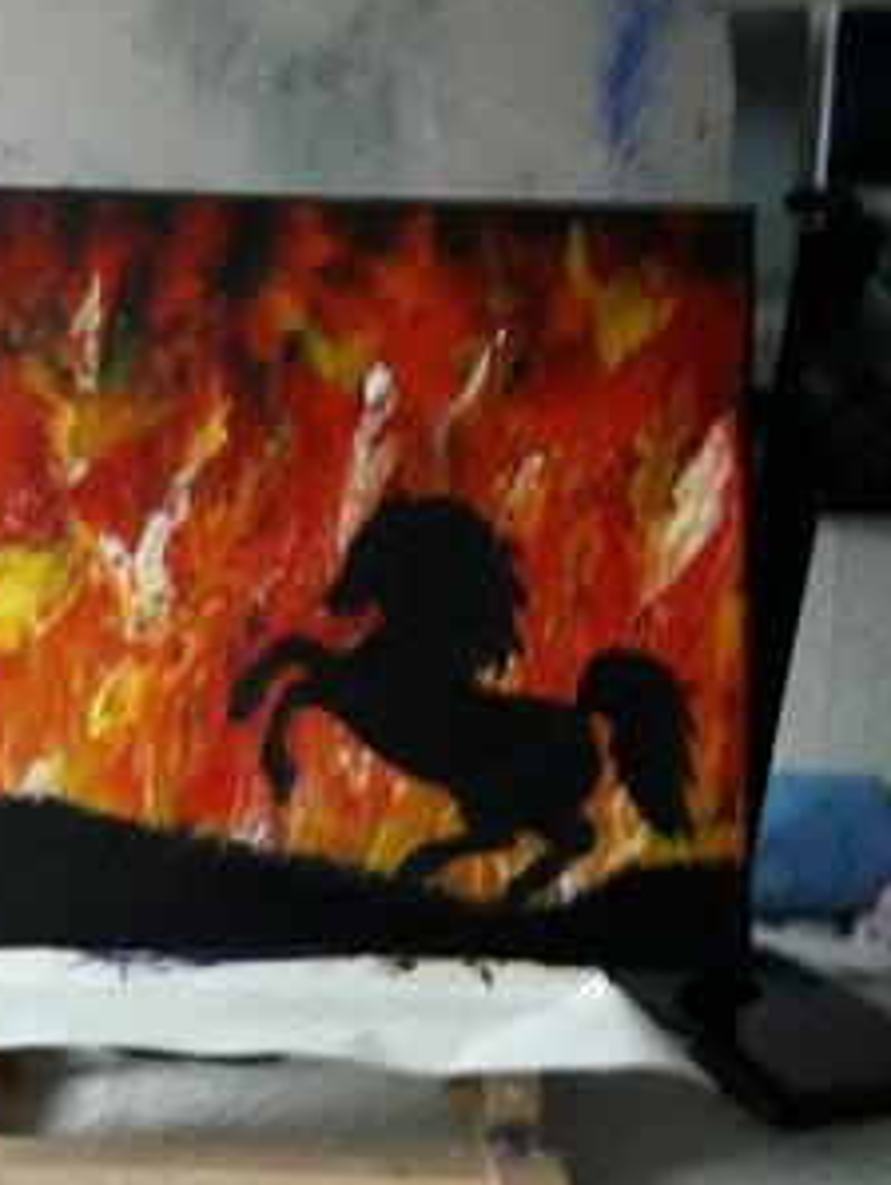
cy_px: 656
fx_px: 1611
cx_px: 306
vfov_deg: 40.4
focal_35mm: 47
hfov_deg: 30.7
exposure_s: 1/17
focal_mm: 3.7
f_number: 1.9
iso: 800
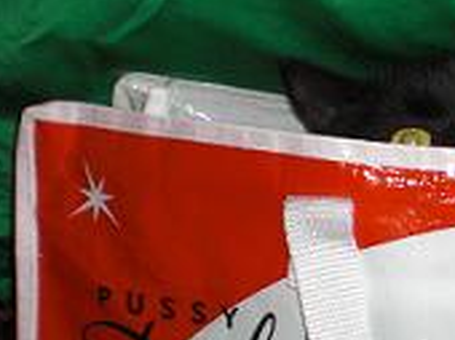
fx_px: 1536
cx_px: 593
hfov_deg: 16.0
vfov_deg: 12.5
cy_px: 332
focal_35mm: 117
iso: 200
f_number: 3.1
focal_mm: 6.3
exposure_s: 1/60
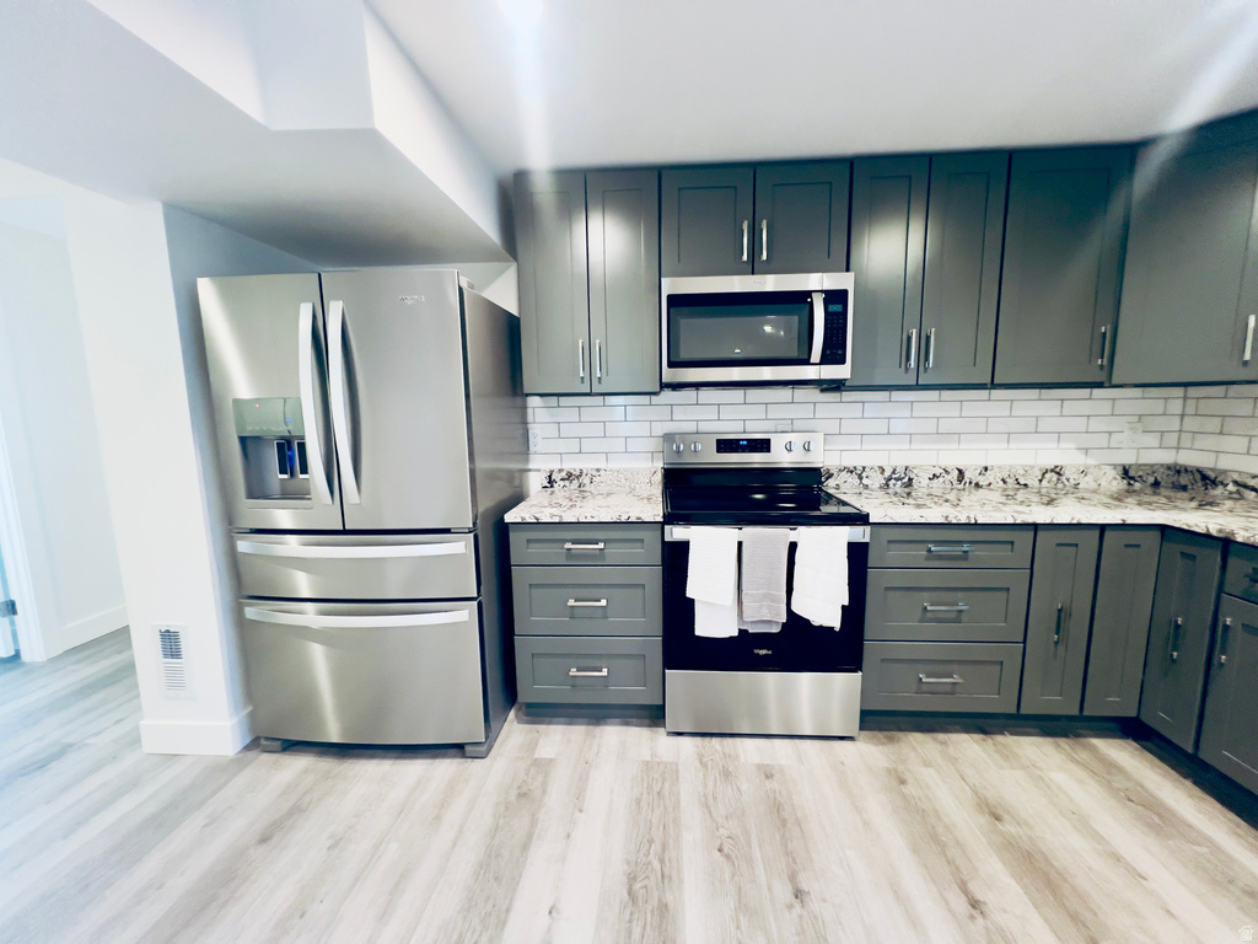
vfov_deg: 89.9
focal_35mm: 13
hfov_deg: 106.2
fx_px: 472
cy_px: 472
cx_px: 629
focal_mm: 1.57
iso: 400
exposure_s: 1/60
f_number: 1.8
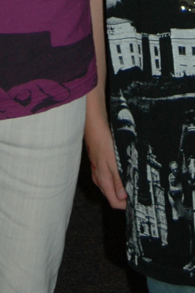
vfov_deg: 10.7
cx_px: 91
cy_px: -261
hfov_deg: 7.7
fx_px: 1447
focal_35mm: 178
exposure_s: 1/60
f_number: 4.2
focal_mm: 30
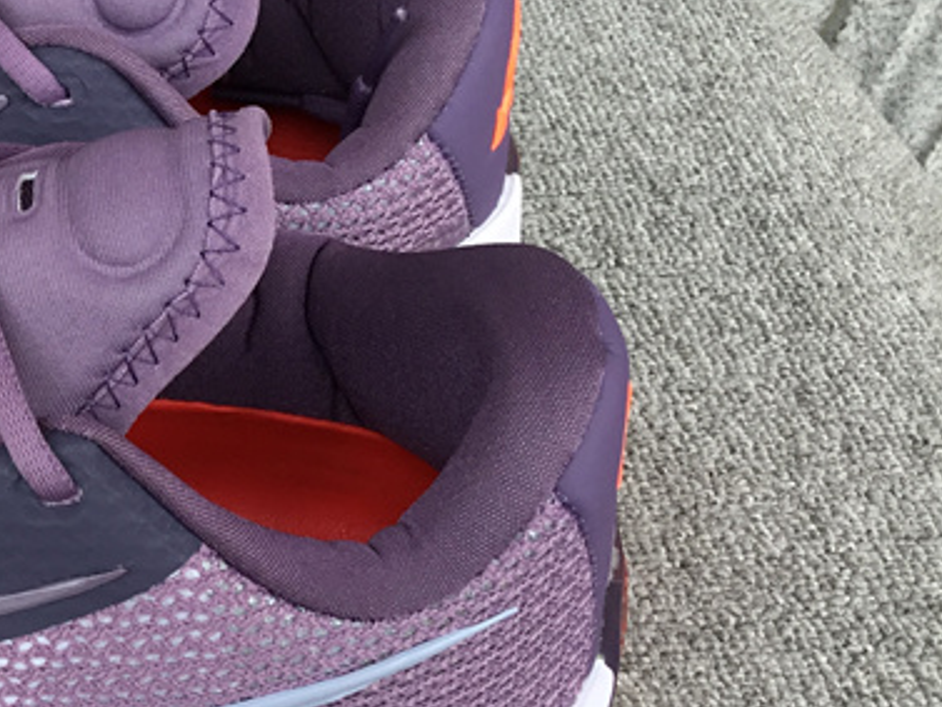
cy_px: 418
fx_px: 2014
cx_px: -170
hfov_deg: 24.1
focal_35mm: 74
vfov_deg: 19.9
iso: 25
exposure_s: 1/100
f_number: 2.4
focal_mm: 3.3
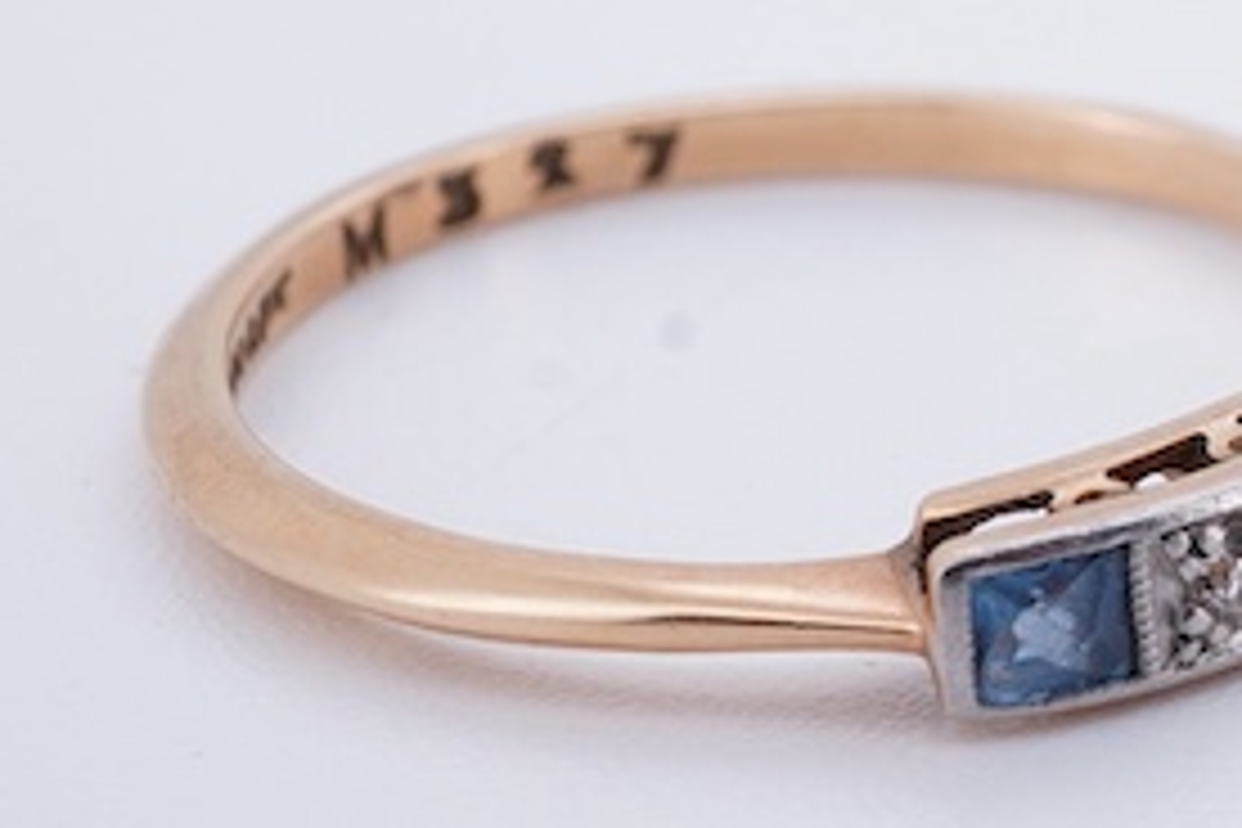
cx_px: 1760
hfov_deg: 13.3
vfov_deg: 9.3
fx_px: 5071
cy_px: 328
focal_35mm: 147
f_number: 22
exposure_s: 1/160
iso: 250
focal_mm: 30
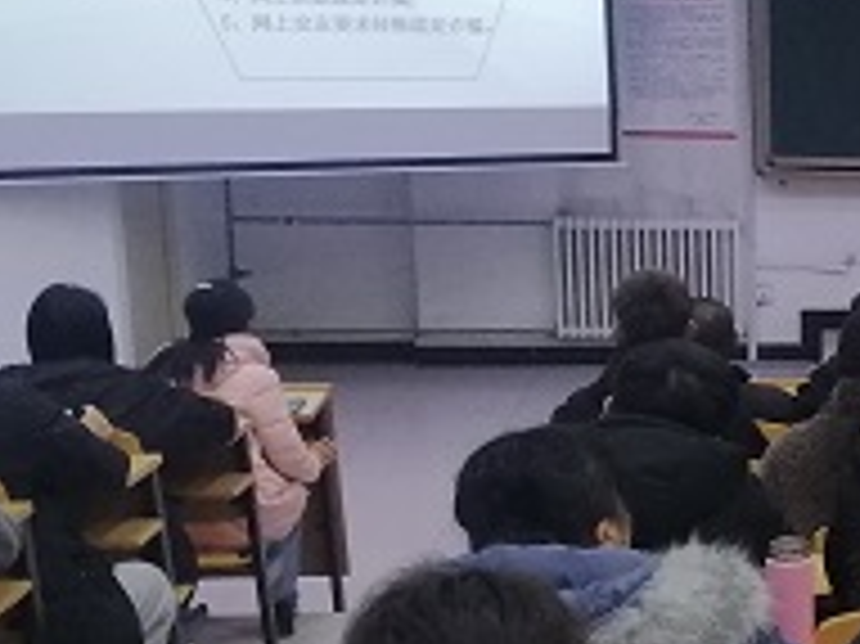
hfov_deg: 19.1
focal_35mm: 87
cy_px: 441
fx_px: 2160
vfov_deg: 16.9
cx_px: 1364
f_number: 2.2
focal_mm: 3.81
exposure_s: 1/33.3
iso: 200
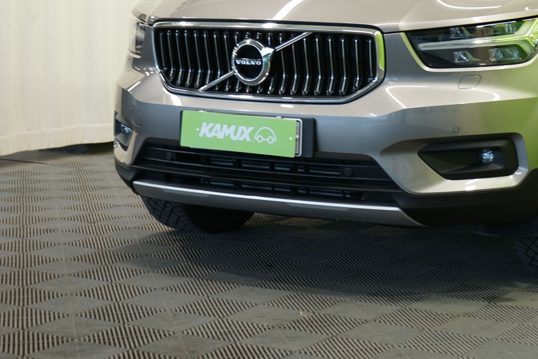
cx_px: 446
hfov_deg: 23.8
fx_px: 1255
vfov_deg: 16.1
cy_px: 53
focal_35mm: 84
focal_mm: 49
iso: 250
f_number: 4.5
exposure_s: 1/15
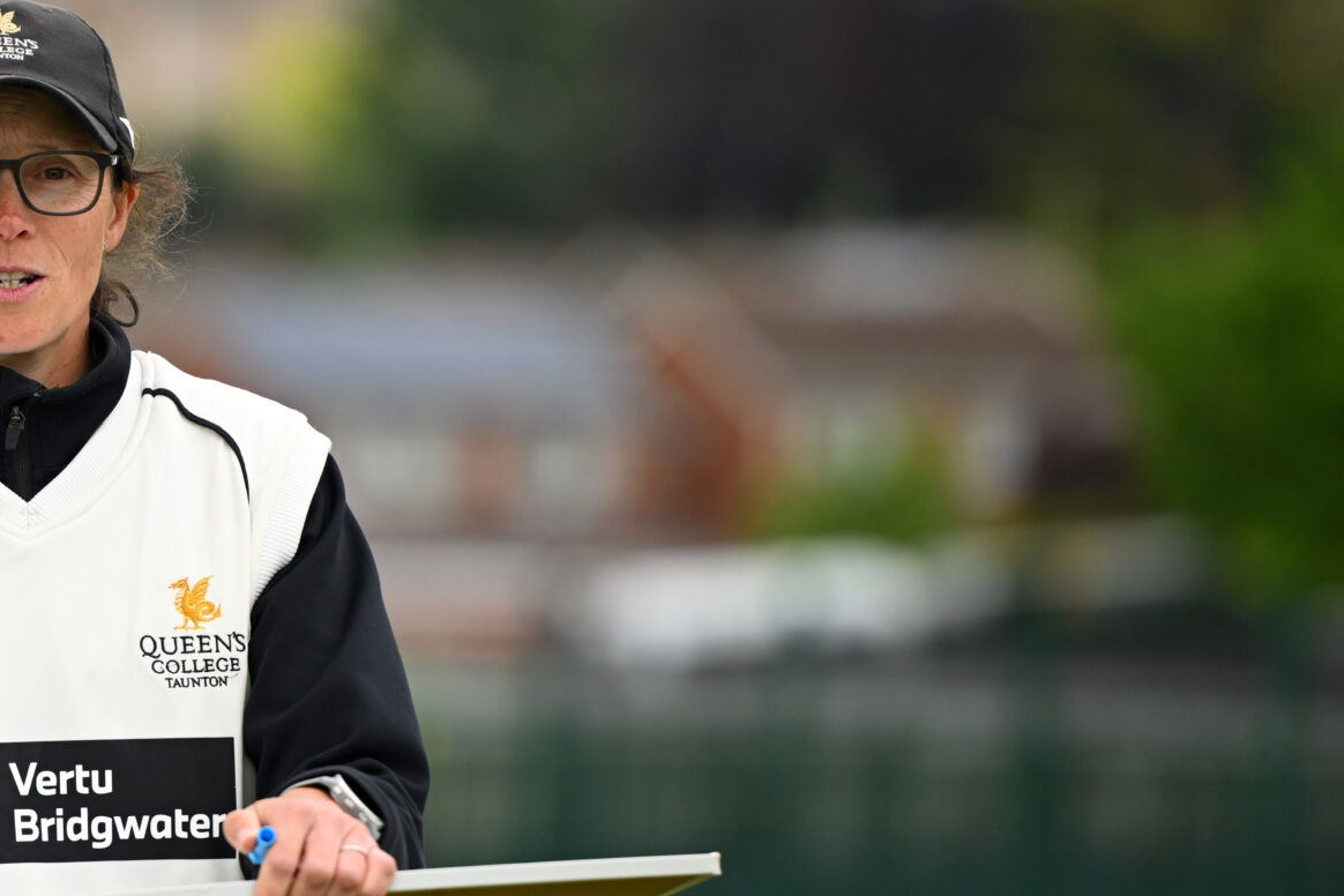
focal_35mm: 440
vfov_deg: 3.1
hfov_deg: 4.7
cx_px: 8
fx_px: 16425
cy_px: 442
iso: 250
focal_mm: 200
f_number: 2.8
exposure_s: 1/2000
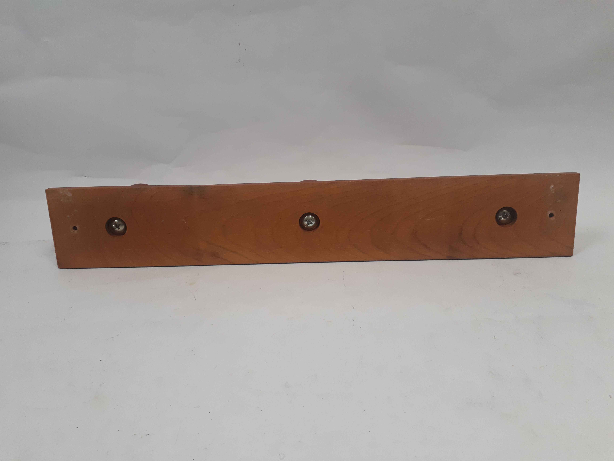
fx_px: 479
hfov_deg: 65.3
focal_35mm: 27
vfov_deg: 51.4
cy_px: 230
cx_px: 307
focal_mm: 3.6
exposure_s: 1/33
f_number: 1.9
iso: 160
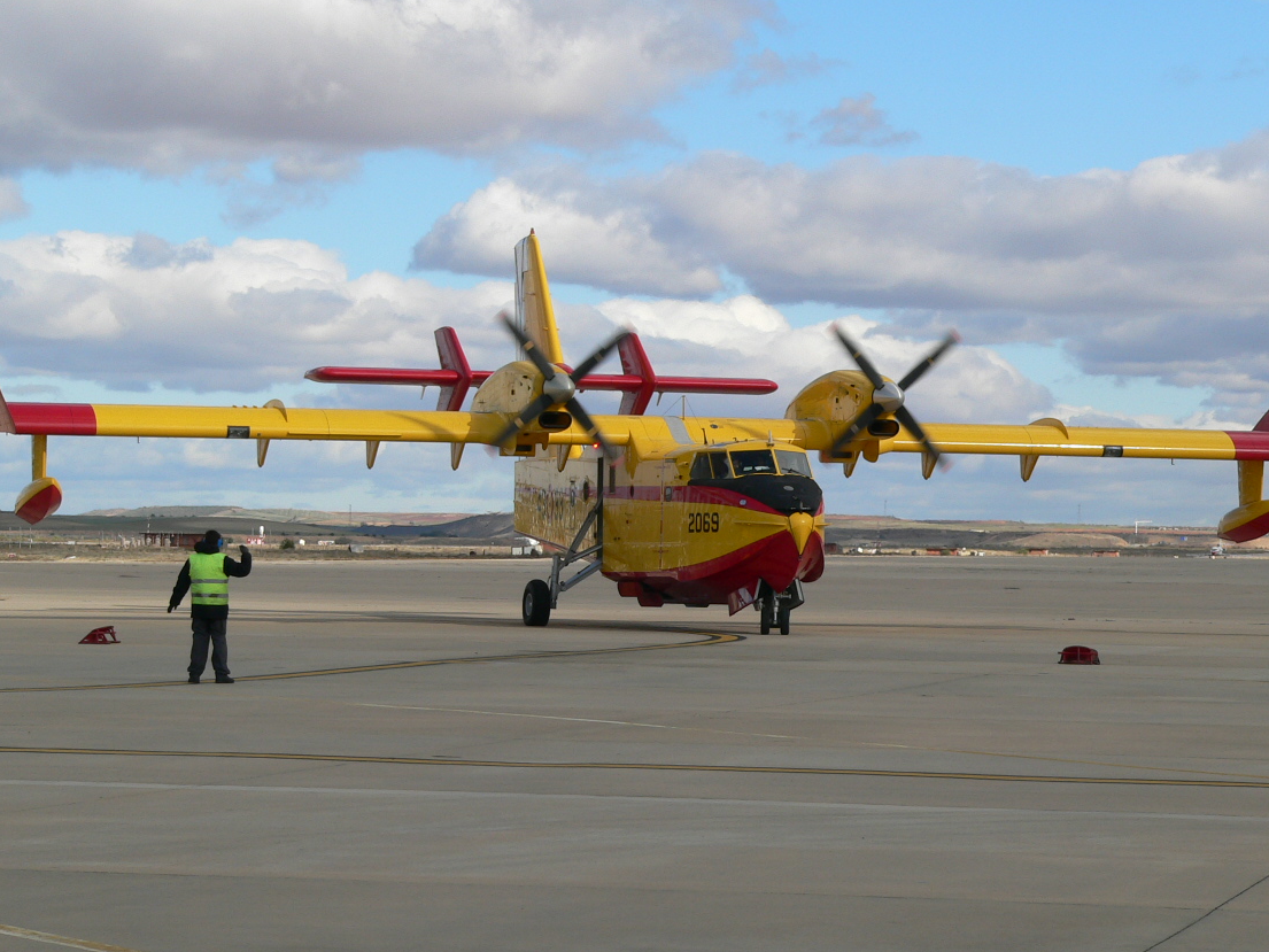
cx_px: 673
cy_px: 500
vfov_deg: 12.7
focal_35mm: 117
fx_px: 4290
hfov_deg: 16.8
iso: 80
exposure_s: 1/500
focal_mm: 16.7
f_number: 5.2
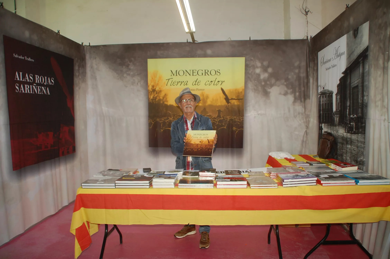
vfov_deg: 47.8
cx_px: 195
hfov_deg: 67.5
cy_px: 130
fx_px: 292
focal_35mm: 27
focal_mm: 18
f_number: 3.5
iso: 400
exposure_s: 1/60
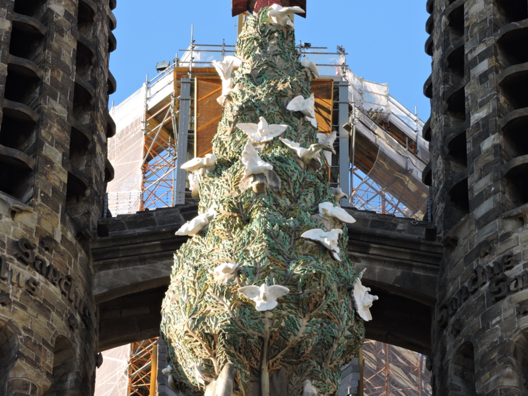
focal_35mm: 220
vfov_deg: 6.8
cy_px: 198
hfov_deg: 9.0
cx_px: 264
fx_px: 3356
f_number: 5.3
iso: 100
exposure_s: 1/100
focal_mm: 39.4
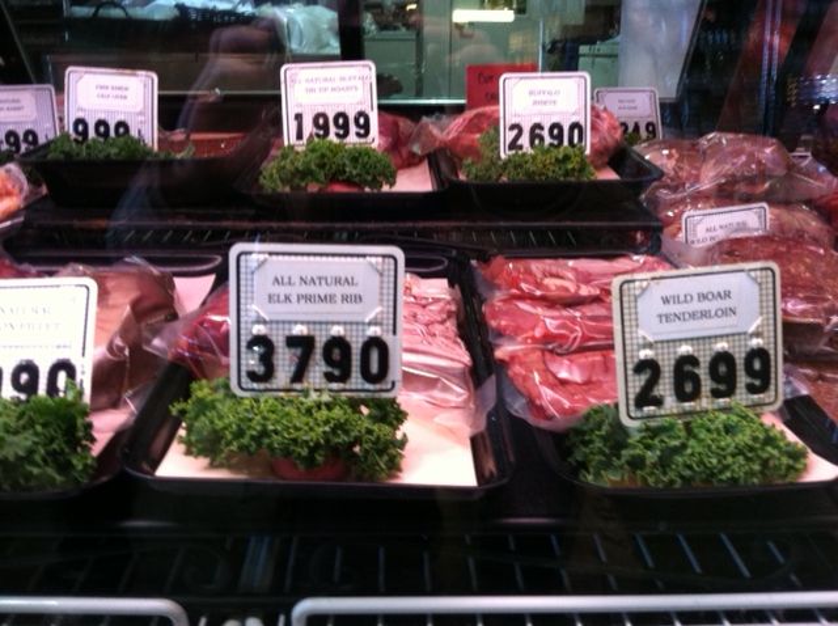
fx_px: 846
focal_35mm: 35
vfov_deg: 40.6
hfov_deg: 52.7
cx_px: 419
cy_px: 313
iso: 160
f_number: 2.8
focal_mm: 3.85
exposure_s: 1/15
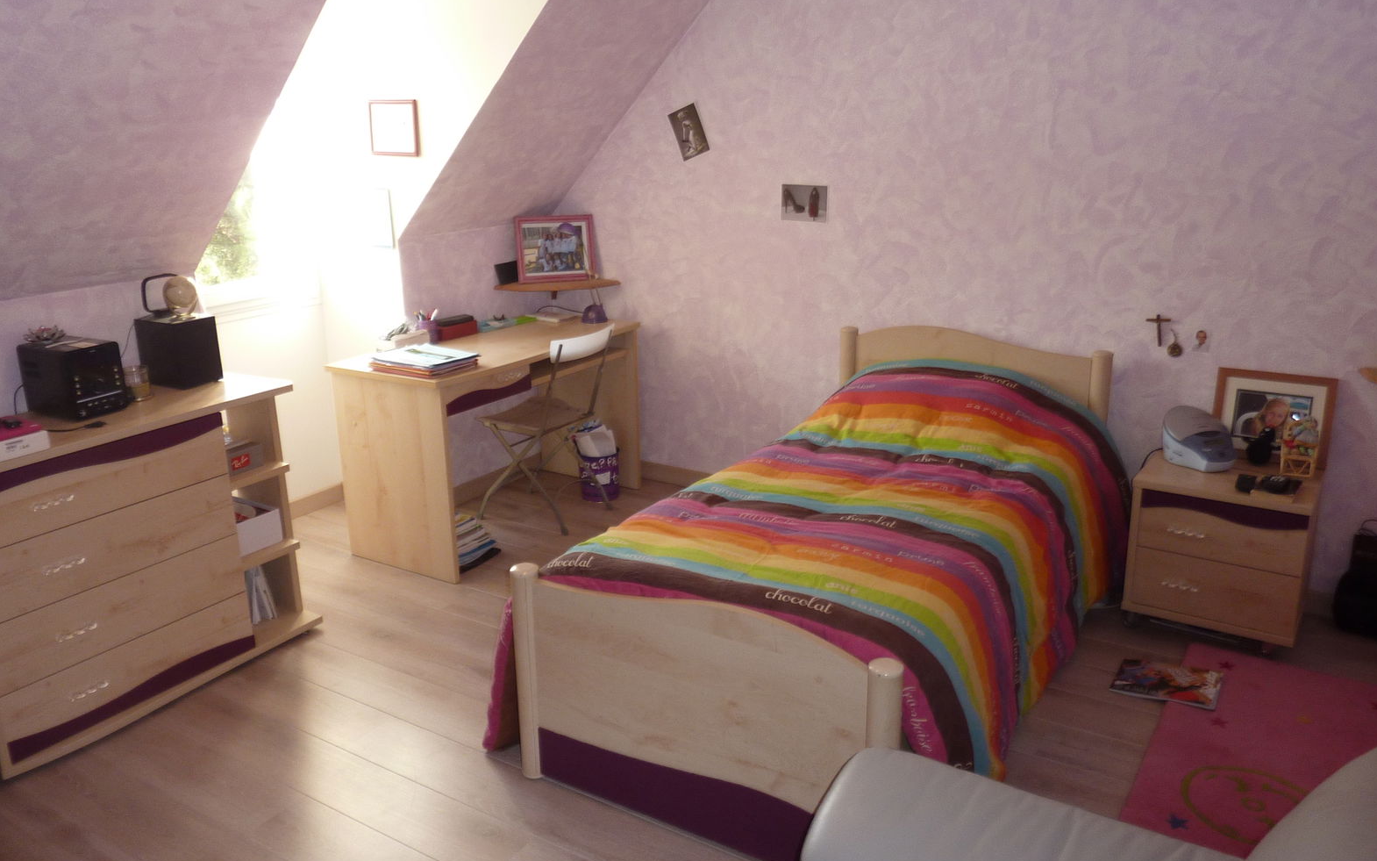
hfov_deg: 68.4
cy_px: 396
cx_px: 687
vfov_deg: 46.0
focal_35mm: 27
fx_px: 1013
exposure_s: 1/30
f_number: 3.3
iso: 125
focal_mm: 4.1
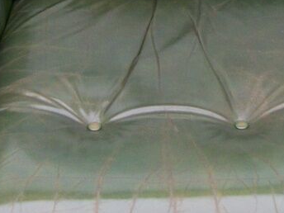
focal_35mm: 119
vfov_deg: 12.3
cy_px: 3
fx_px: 976
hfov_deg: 16.5
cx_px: 98
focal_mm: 5.7
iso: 80
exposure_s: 1/100
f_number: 2.9
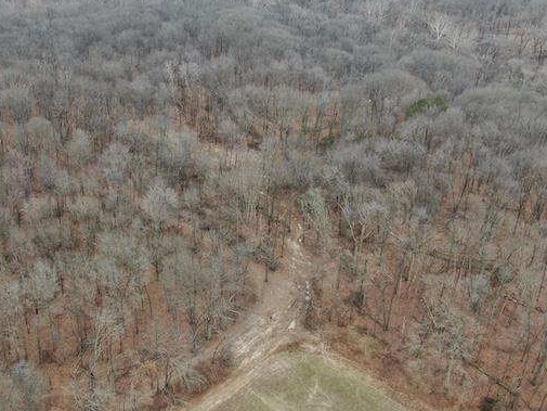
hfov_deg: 48.2
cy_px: 216
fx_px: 601
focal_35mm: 38
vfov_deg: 37.7
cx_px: 184
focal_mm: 4.39
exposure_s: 1/120
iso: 100
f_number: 2.8
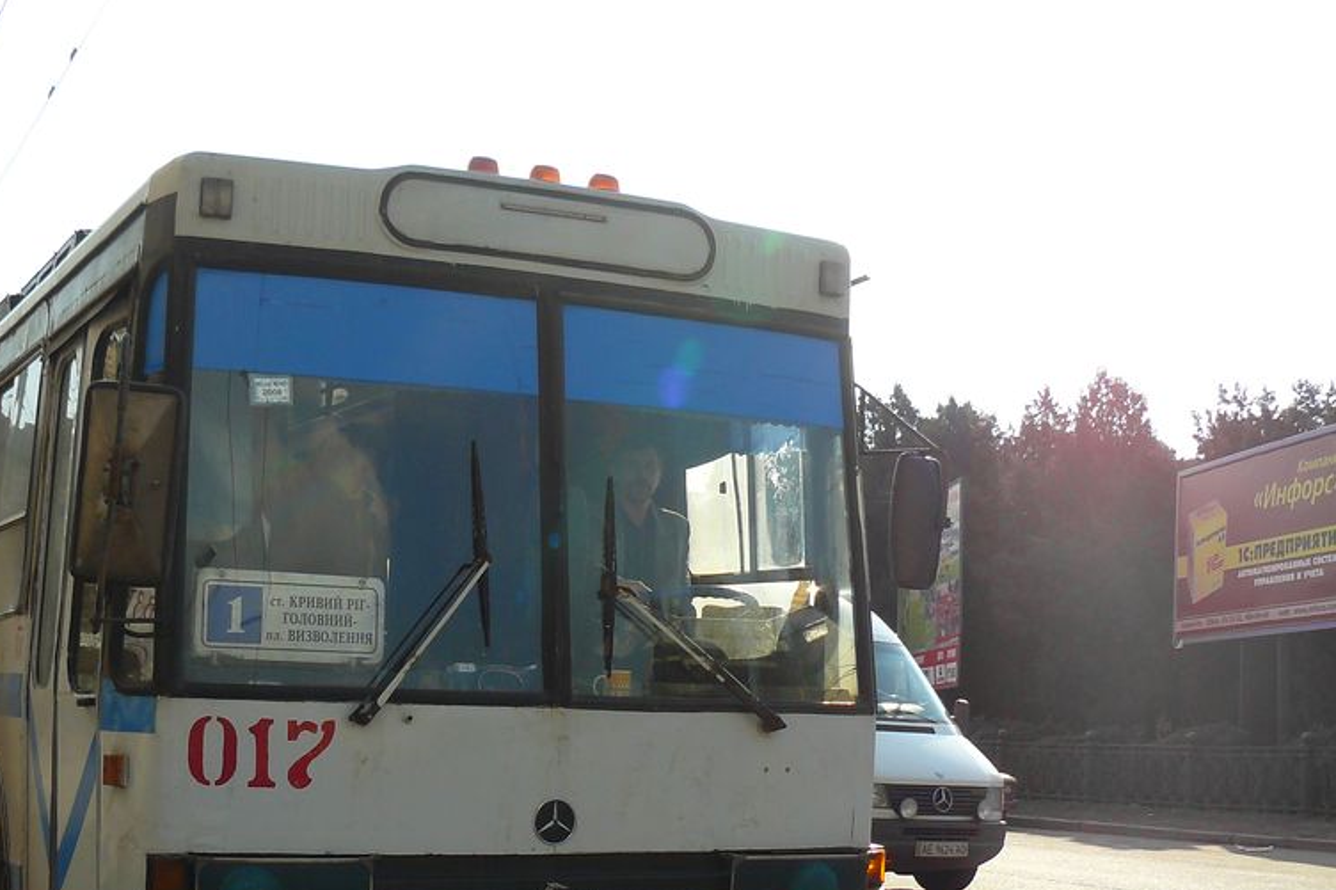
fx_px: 1892
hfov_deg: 38.6
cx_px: 487
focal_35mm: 51
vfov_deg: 26.3
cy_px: 604
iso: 100
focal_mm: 6
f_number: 2.8
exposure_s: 1/1000
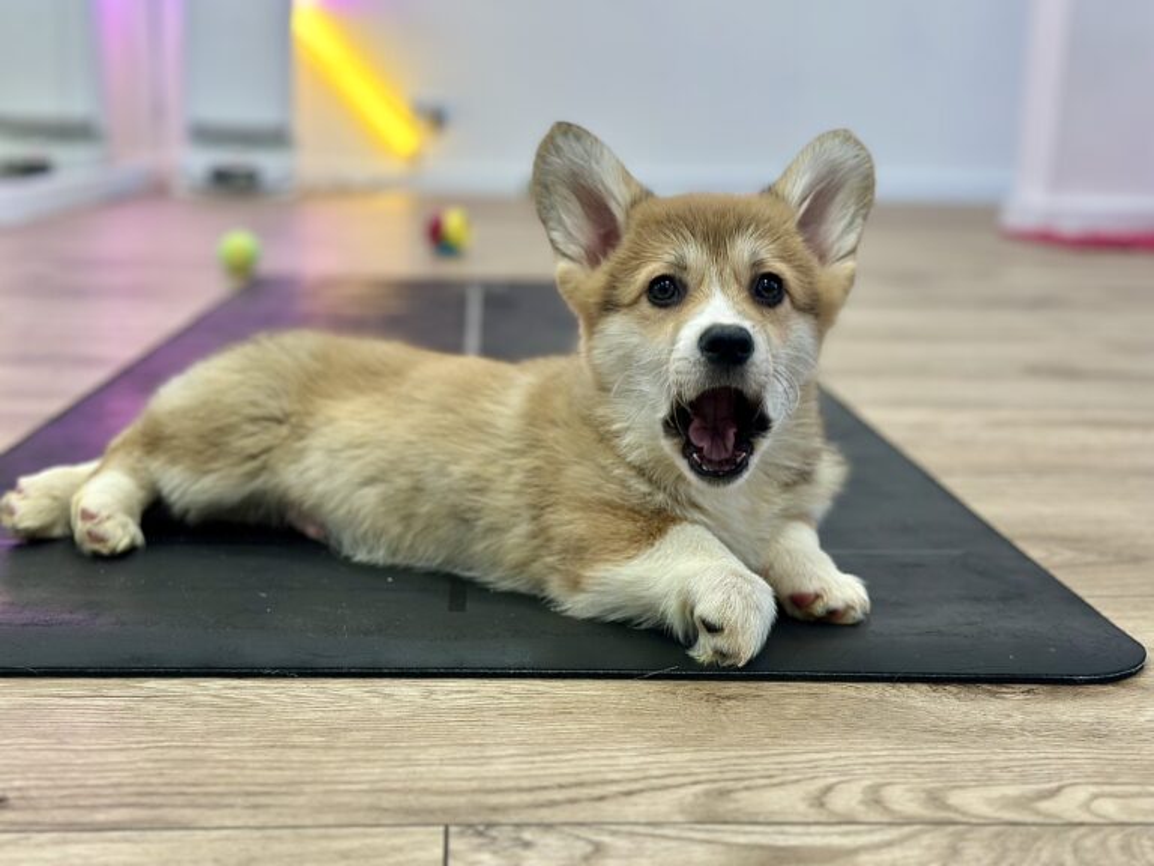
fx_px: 1600
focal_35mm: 48
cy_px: 433
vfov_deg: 30.3
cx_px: 577
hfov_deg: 39.7
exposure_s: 1/100
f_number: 1.78
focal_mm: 6.86
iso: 100
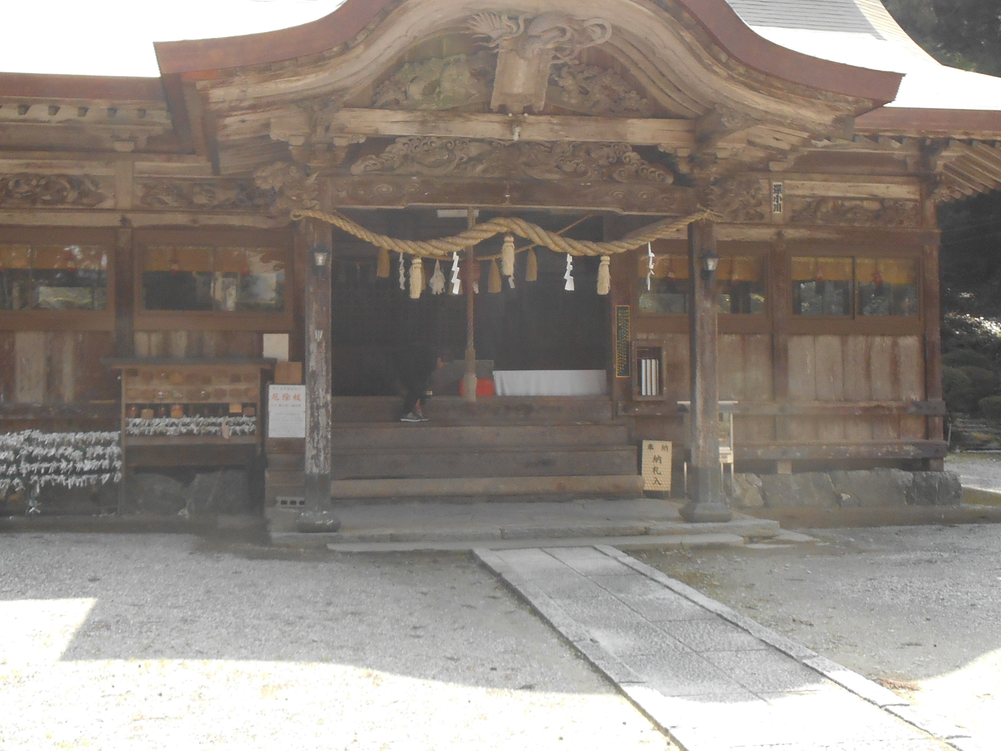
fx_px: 1243
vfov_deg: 33.5
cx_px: 456
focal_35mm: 43
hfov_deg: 43.8
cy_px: 323
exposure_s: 1/250
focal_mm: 4.7
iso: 180
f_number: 3.4
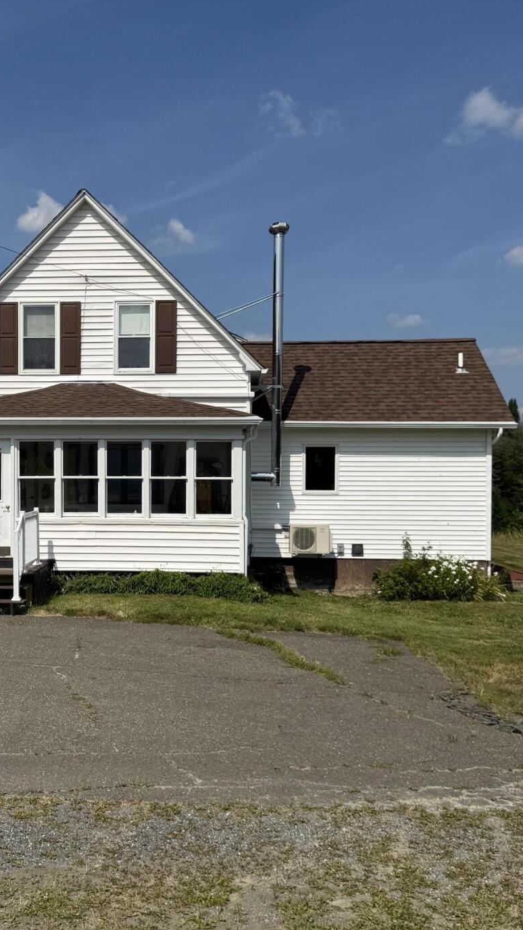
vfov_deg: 52.8
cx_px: 121
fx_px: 937
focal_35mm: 38
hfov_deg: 30.6
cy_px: 489
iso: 80
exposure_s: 1/7937
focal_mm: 6.76
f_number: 1.78
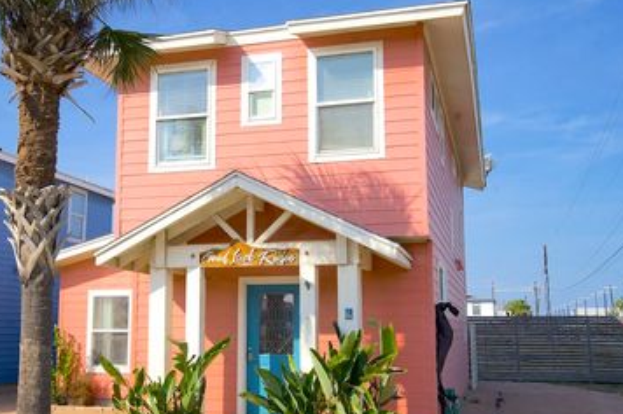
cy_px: 226
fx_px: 778
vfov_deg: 29.8
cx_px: 257
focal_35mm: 45
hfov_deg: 43.5
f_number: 10
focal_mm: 32
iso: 100
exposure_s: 1/200
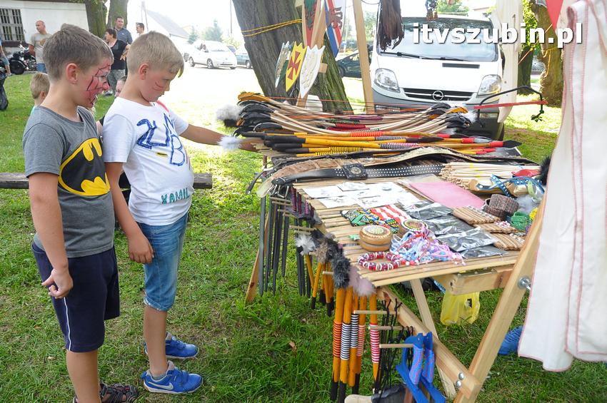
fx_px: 455
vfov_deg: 47.8
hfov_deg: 67.4
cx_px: 304
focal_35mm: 27
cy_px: 202
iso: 640
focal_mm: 18
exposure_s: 1/200
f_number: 7.1
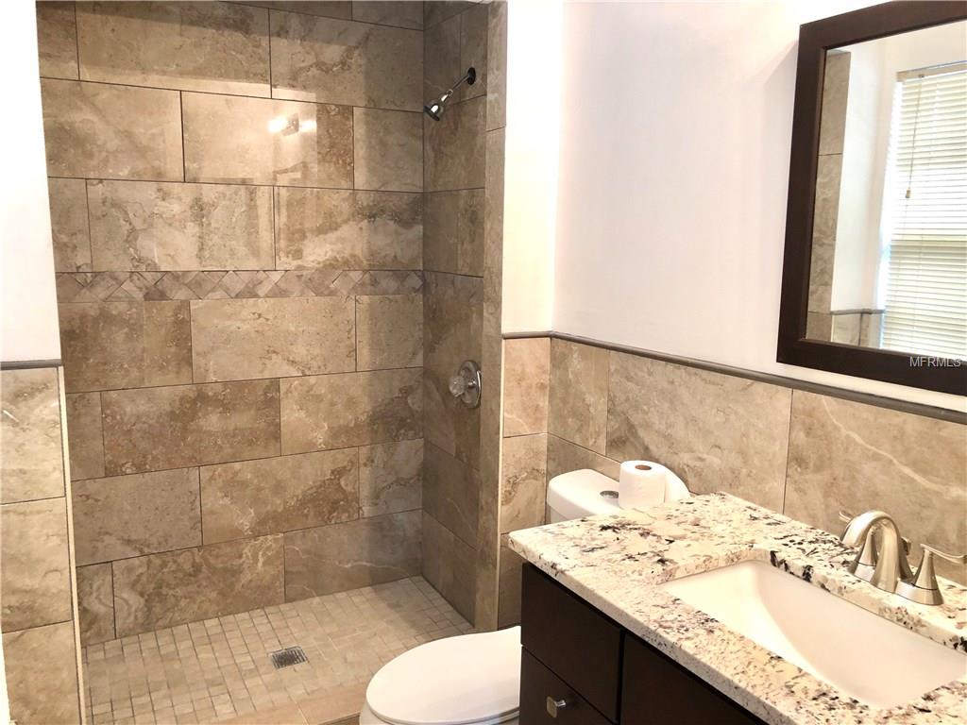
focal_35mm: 28
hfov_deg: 63.4
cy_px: 362
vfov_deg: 49.7
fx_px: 782
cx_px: 484
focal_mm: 3.99
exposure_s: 1/30
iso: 40
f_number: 1.8
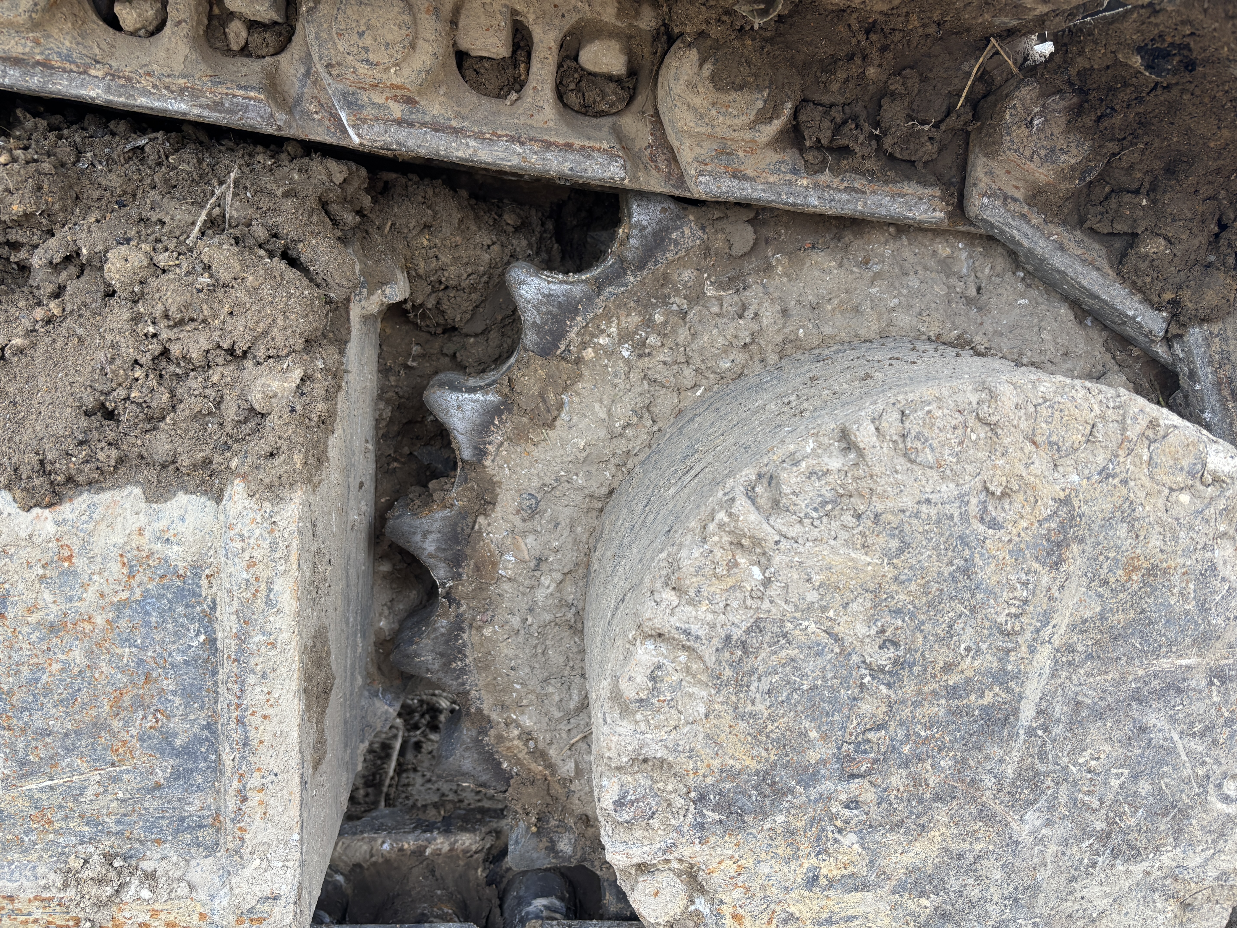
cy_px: 464
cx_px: 618
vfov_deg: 53.1
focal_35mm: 26
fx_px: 929
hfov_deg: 67.3
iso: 50
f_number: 1.6
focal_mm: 5.96
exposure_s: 1/331
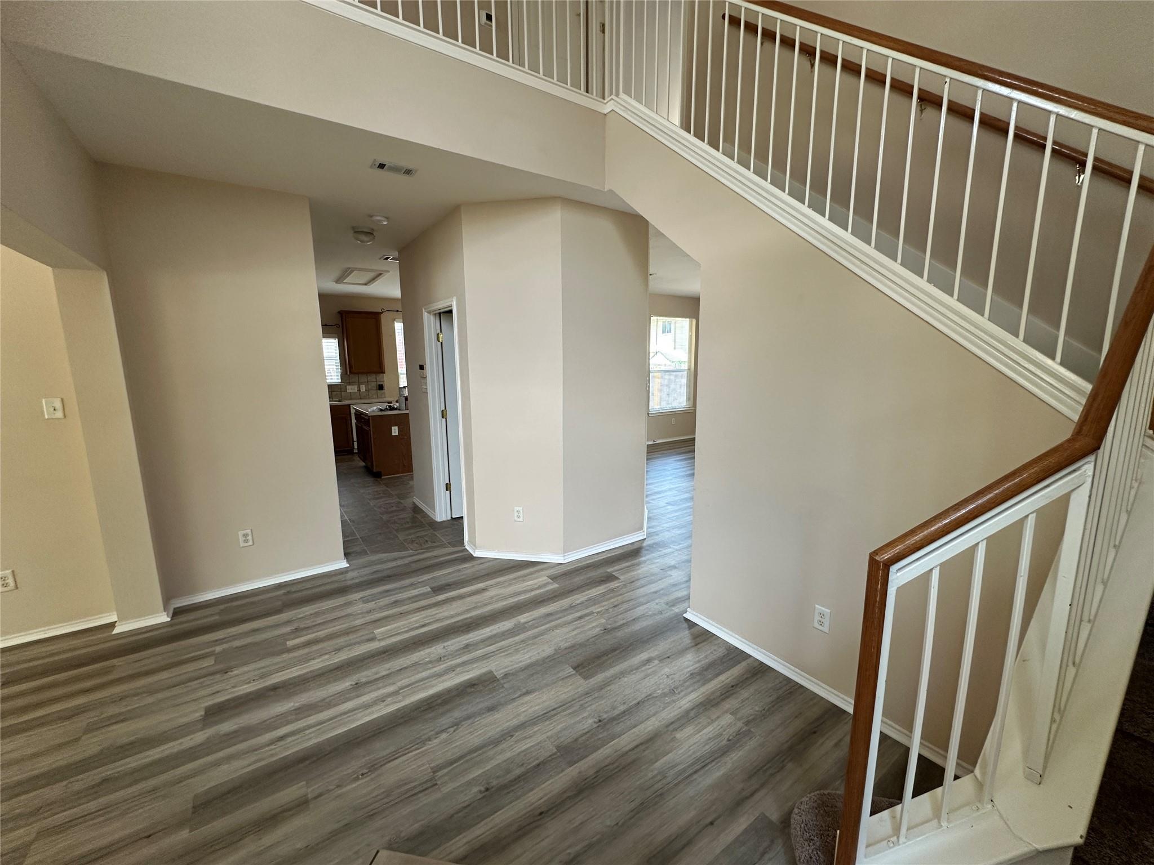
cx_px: 577
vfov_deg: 85.7
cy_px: 432
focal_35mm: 14
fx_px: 467
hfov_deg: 102.1
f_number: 2.2
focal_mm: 2.22
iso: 125
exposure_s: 1/99
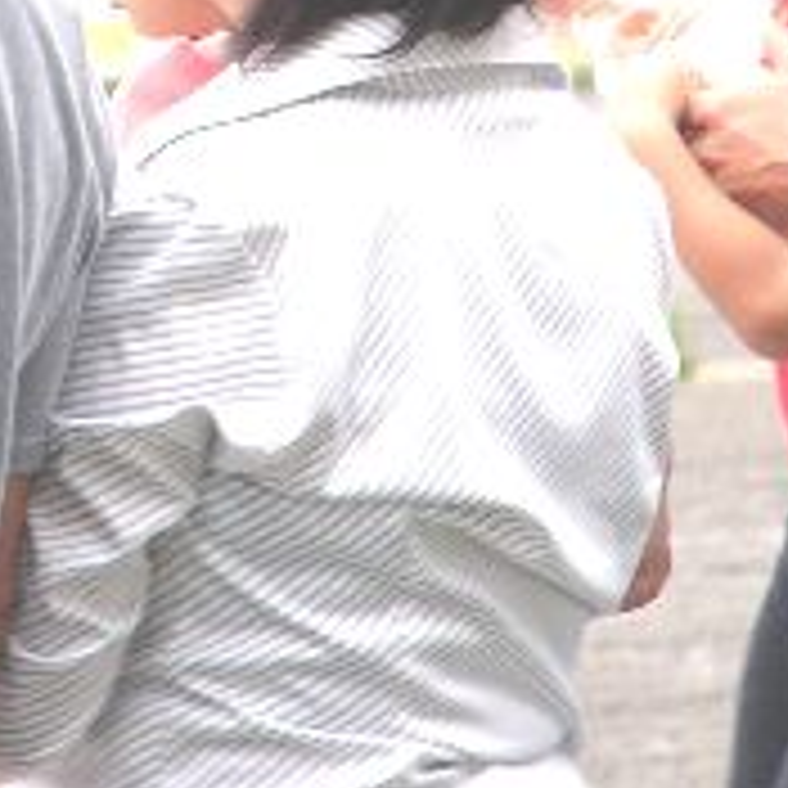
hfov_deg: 3.0
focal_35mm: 589
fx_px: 15169
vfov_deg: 3.0
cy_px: -194
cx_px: -261
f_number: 2.8
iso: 50
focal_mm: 30.4
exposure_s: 1/50
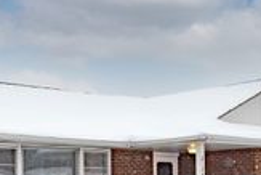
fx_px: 711
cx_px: 78
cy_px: 159
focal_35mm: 98
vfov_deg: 13.9
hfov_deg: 20.7
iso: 1250
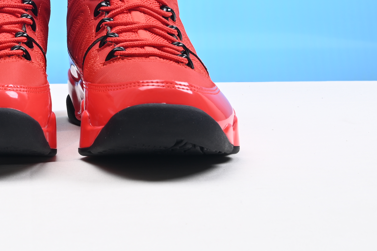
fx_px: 943
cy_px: -22
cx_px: 39
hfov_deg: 22.1
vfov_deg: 14.8
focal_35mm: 90
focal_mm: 37
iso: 100
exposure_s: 1/2
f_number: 16
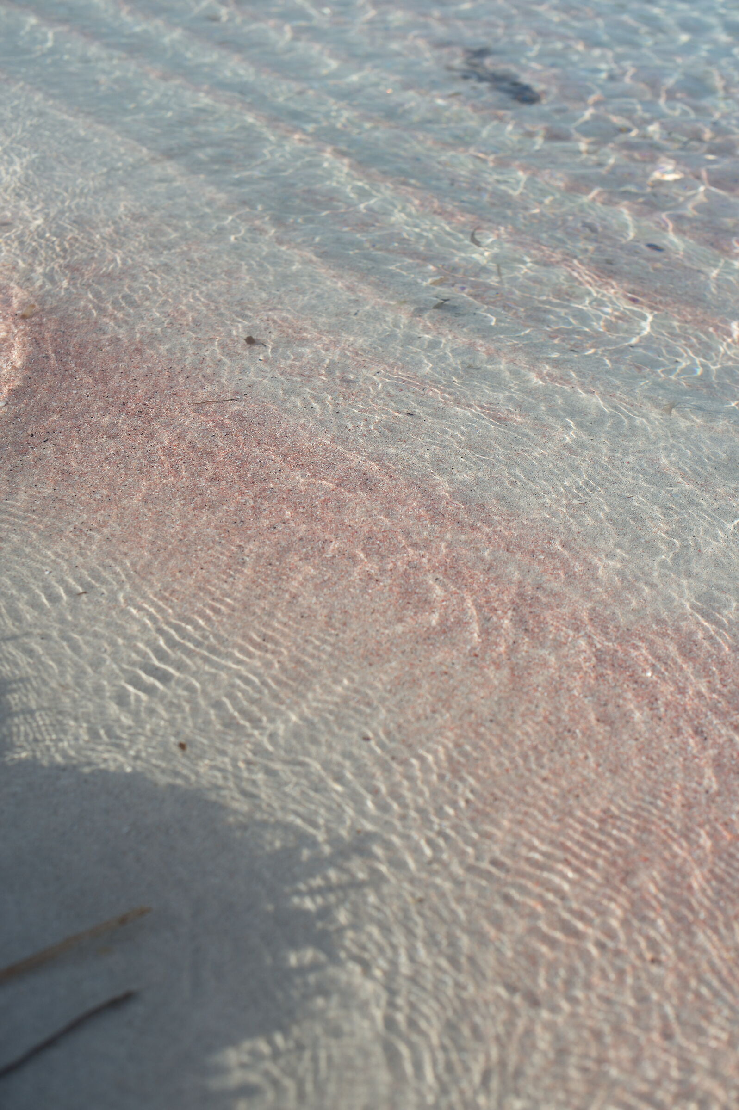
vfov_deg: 39.6
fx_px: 1541
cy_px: 555
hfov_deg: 27.0
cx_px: 370
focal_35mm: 50
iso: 200
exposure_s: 1/800
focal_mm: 50
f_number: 5
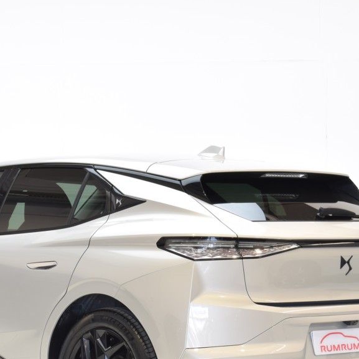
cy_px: 254
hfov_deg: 13.7
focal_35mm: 126
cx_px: 44
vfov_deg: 13.8
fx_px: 1478
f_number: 11
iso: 100
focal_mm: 38
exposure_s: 1/2.5
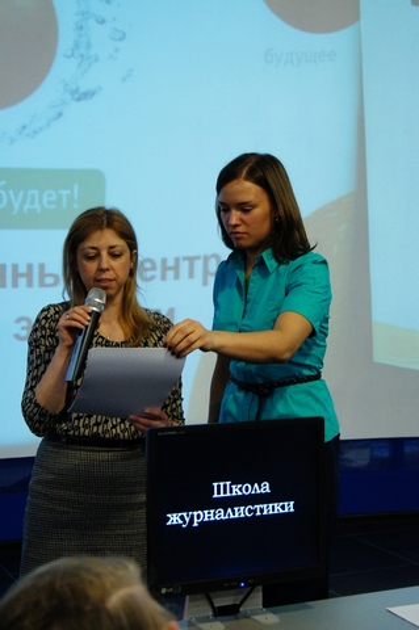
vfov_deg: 33.4
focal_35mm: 60
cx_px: 210
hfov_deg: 22.6
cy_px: 315
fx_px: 1050
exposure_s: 1/50
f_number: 5.6
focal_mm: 40
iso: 1600
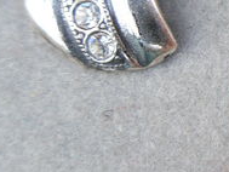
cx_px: 328
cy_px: 21
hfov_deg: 16.4
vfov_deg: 13.3
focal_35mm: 111
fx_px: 735
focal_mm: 6.3
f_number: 3.5
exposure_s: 1/90
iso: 100
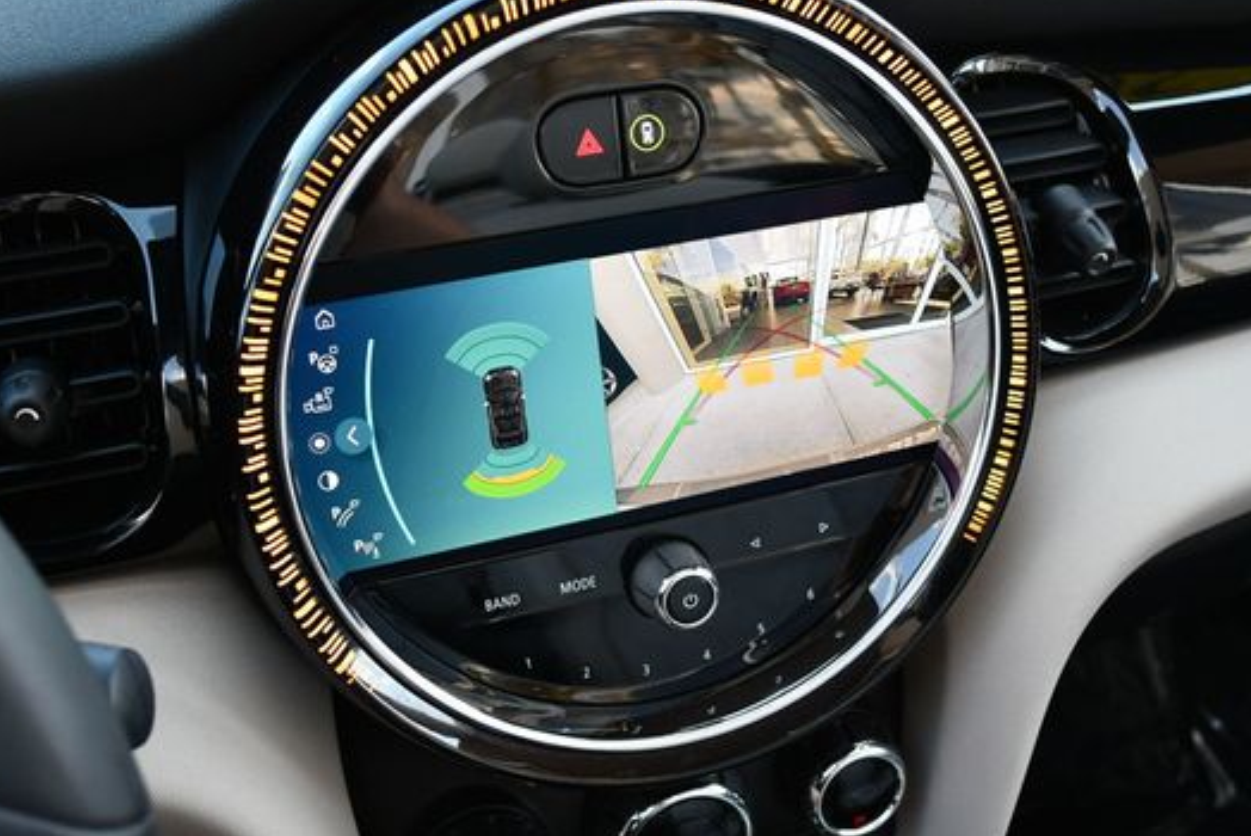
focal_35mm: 44
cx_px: 623
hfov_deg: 44.5
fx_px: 1530
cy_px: 401
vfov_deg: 30.5
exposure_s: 1/250
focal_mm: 18
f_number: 3.5
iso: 400
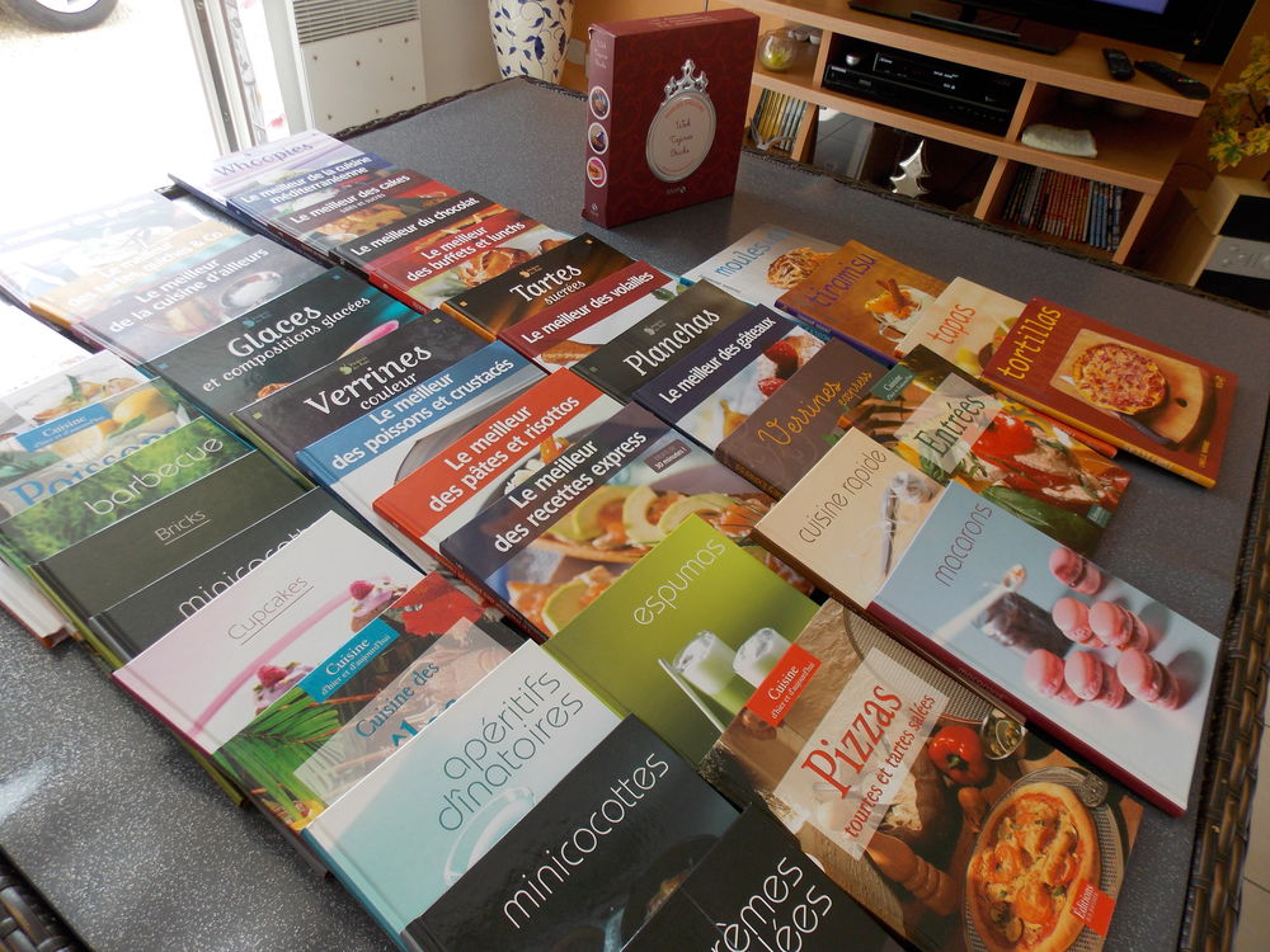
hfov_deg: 73.9
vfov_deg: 58.9
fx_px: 844
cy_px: 476
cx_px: 635
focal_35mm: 23
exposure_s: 1/80
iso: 80
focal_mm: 4
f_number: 3.1
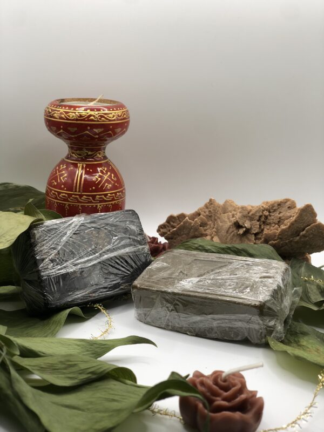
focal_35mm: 52
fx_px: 649
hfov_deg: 28.0
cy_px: 216
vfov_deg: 36.8
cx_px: 162
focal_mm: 6
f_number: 2.4
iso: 16
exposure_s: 1/64
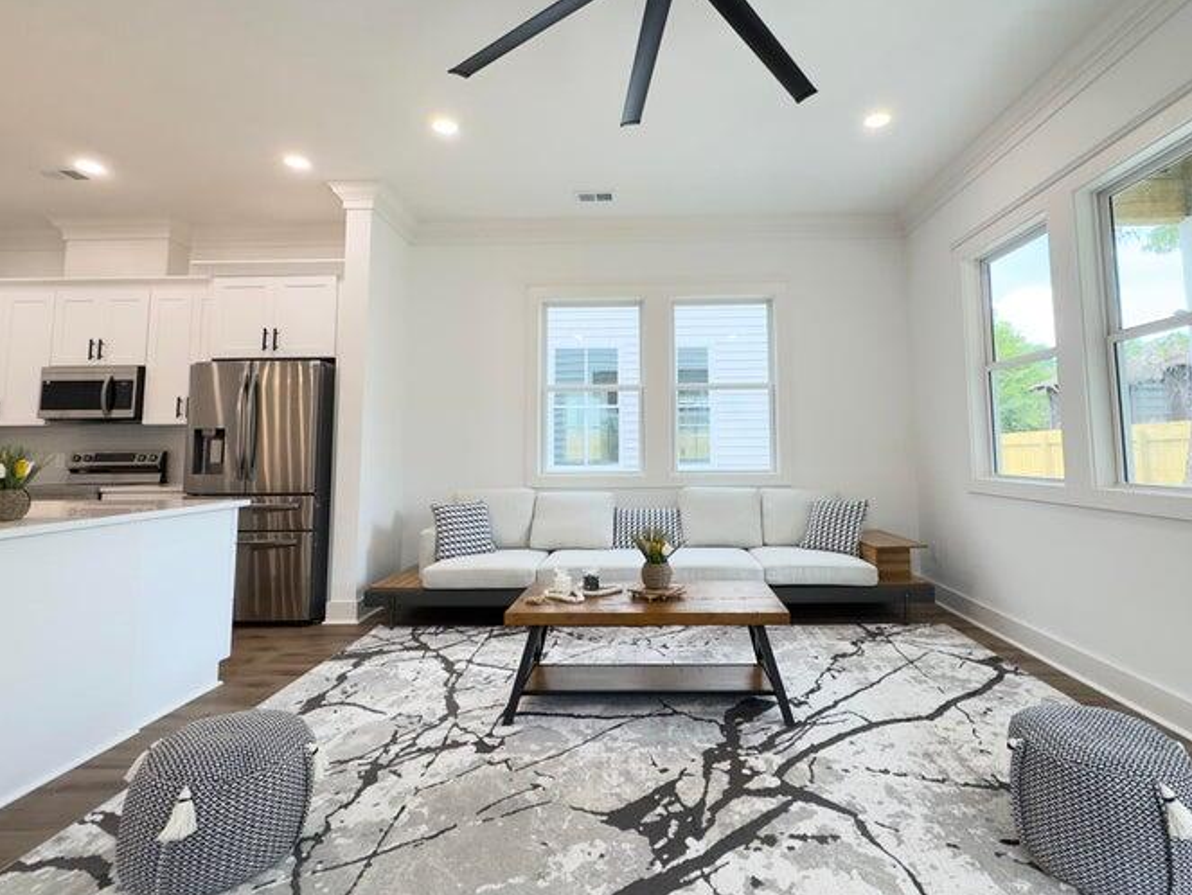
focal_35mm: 18
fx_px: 620
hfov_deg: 87.6
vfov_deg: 71.4
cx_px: 637
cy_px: 395
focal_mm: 2.22
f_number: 2.2
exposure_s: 1/120
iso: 200
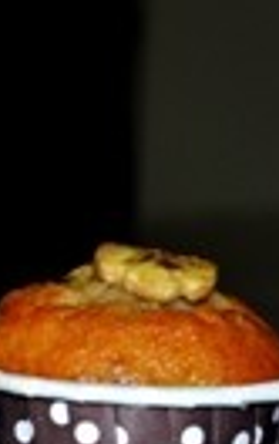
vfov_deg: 10.5
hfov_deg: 6.5
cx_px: -239
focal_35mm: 197
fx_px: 2386
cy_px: 498
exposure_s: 1/30
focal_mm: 38
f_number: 5.6
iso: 200
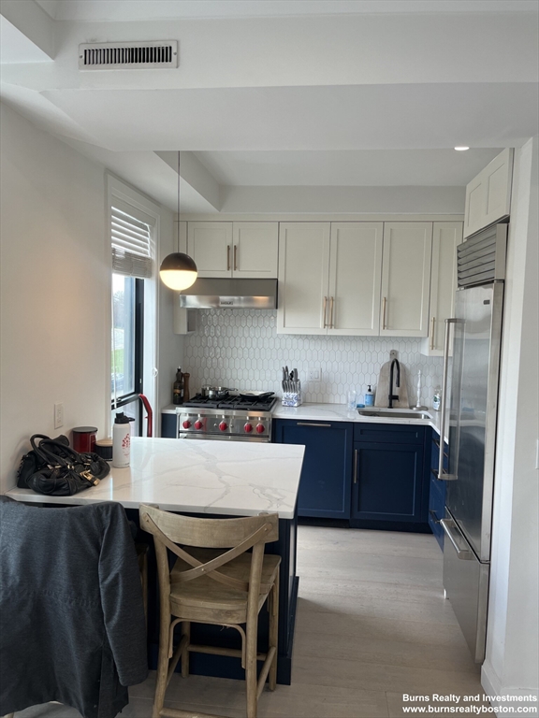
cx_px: 270
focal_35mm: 26
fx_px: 540
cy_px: 359
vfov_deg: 67.3
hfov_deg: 53.1
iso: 40
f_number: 1.6
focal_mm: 5.1
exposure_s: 1/120
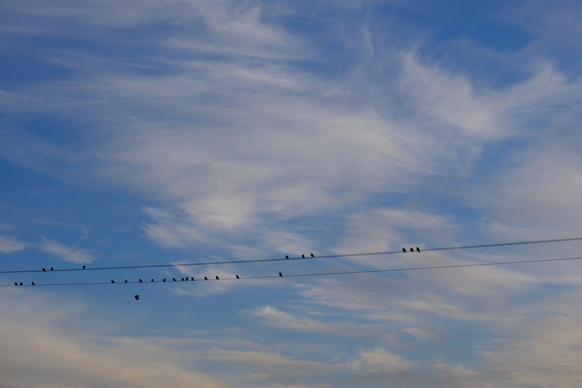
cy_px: 194
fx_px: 1099
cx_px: 291
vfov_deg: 20.0
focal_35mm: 68
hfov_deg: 29.7
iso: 160
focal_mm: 45
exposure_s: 1/240
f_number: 8
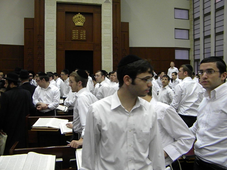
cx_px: 114
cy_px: 85
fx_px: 184
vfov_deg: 49.7
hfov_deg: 63.4
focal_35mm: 28
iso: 720
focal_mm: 5
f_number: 3.5
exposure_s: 1/113
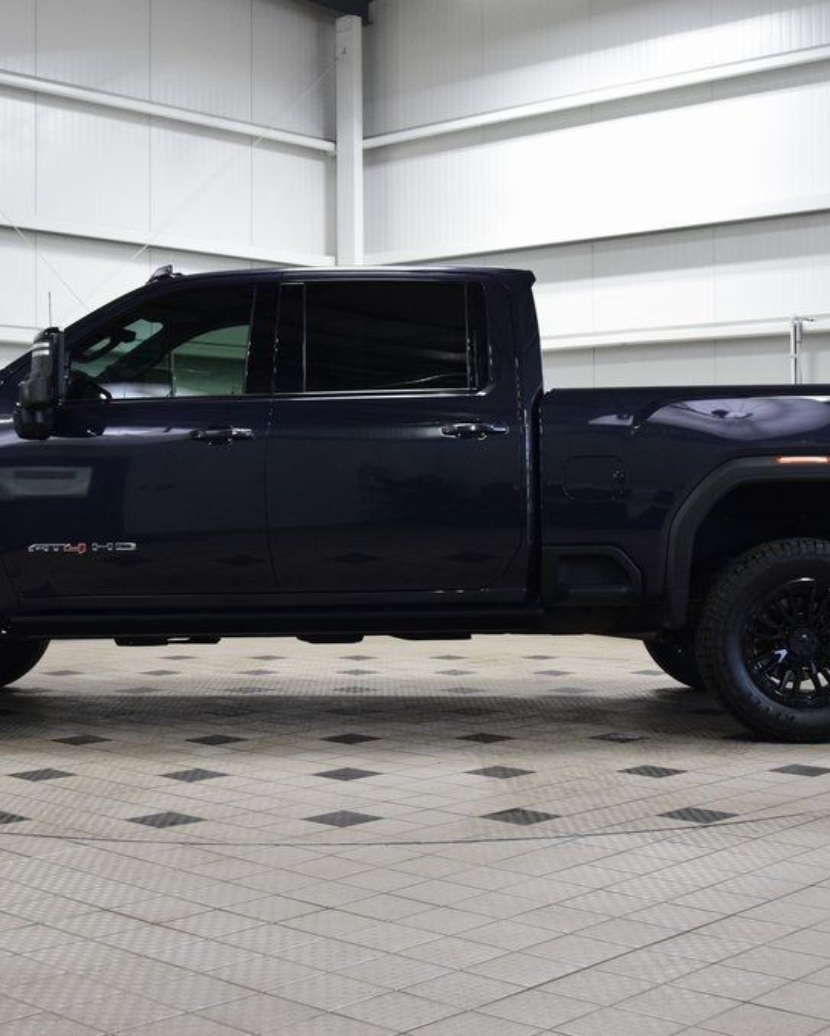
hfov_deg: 29.7
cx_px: 367
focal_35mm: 51
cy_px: 520
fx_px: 1565
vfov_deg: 36.6
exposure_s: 1/60
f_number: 5.6
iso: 1600
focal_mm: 24
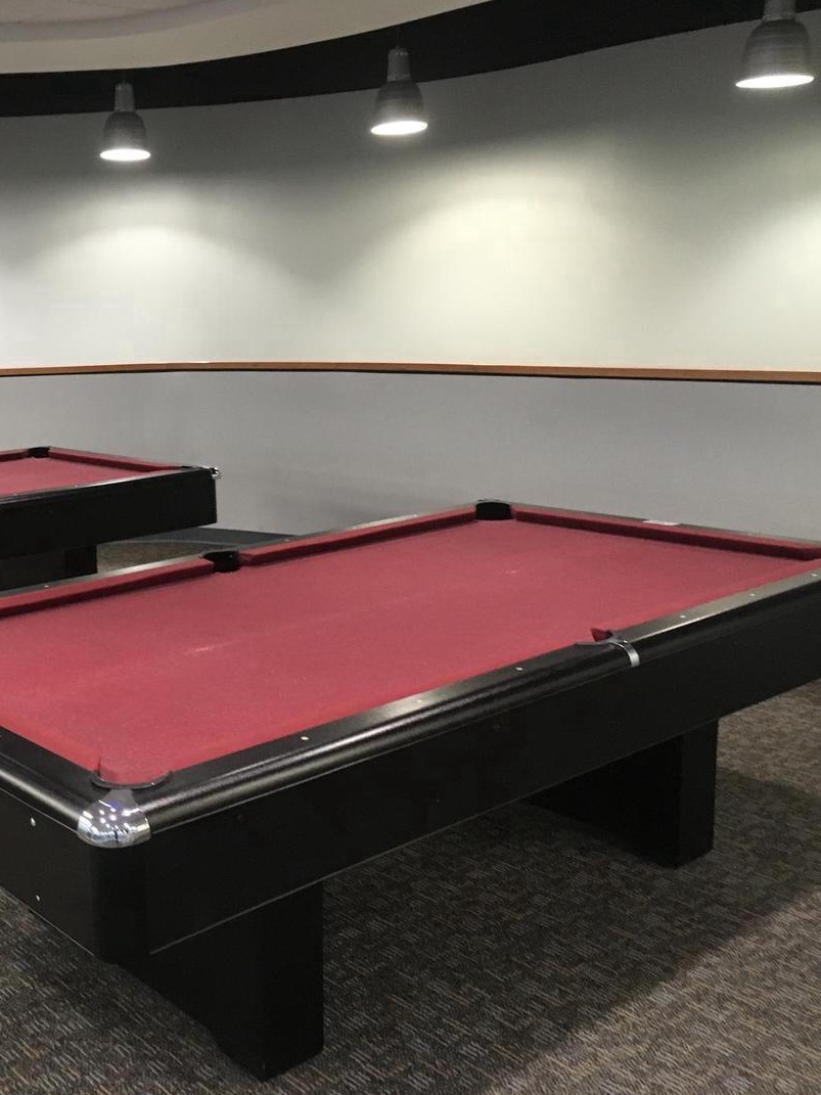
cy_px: 549
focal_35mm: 39
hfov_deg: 35.9
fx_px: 1234
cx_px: 199
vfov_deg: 47.9
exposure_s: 1/30
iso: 160
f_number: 2.2
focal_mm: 4.15
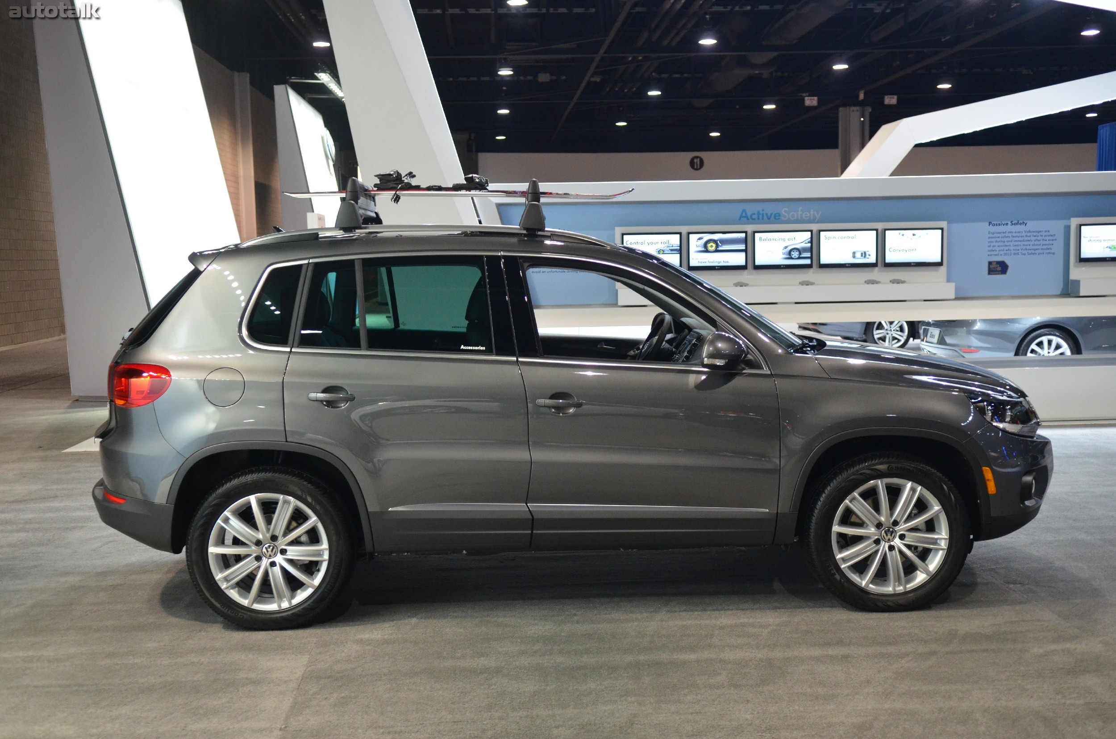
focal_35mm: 39
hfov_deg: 49.6
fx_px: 1207
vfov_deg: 34.1
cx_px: 558
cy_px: 370
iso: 1600
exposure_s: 1/50
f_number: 2.8
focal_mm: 26
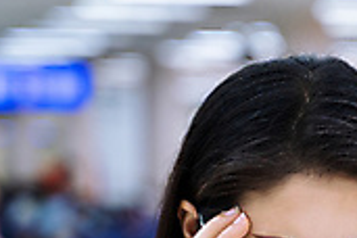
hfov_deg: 7.8
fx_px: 2608
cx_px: 380
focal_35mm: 263
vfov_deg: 5.2
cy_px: 336
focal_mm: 75
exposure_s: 1/80
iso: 400
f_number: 2.8
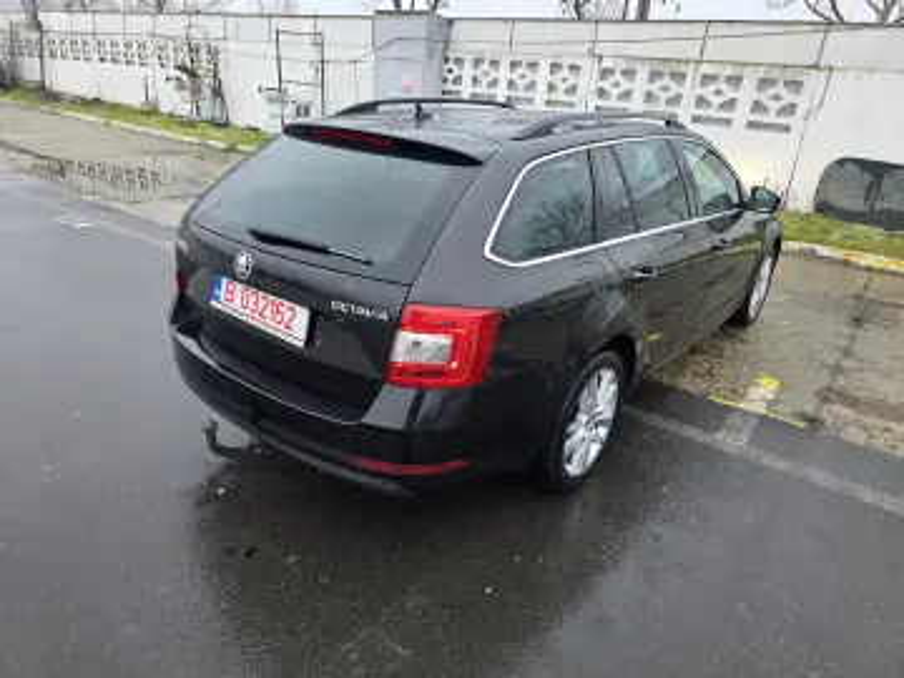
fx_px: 601
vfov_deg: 58.9
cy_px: 339
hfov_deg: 73.9
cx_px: 452
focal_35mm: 23
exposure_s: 1/180
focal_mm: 6.3
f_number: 1.7
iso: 32
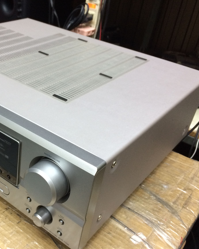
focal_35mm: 41
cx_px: 41
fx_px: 302
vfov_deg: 44.8
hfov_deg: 35.4
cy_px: 134
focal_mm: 4.15
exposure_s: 1/33
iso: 160
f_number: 2.2
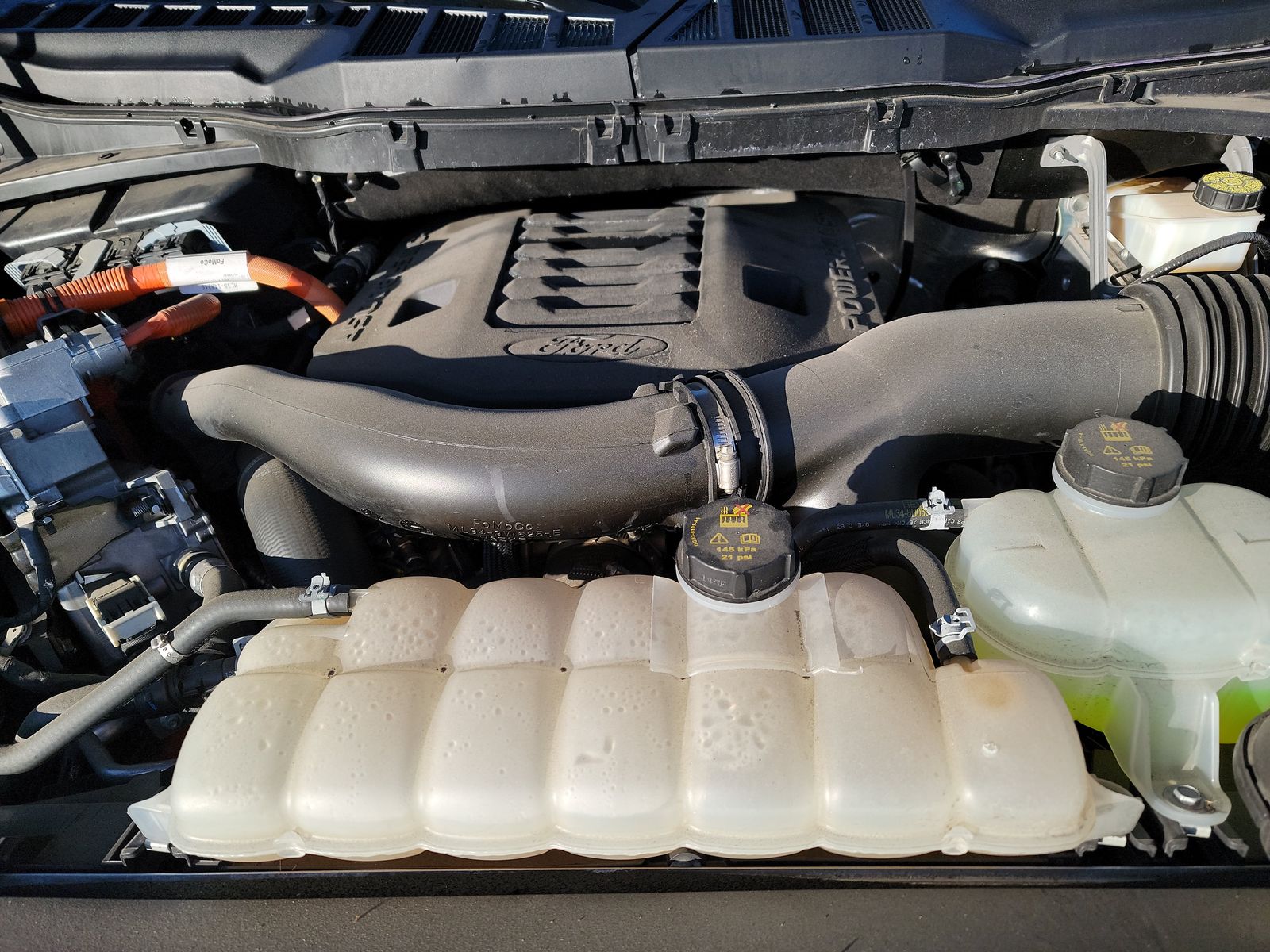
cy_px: 476
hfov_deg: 71.6
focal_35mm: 24
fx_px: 881
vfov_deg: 56.8
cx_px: 635
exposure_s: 1/458
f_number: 1.8
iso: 50
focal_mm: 6.7
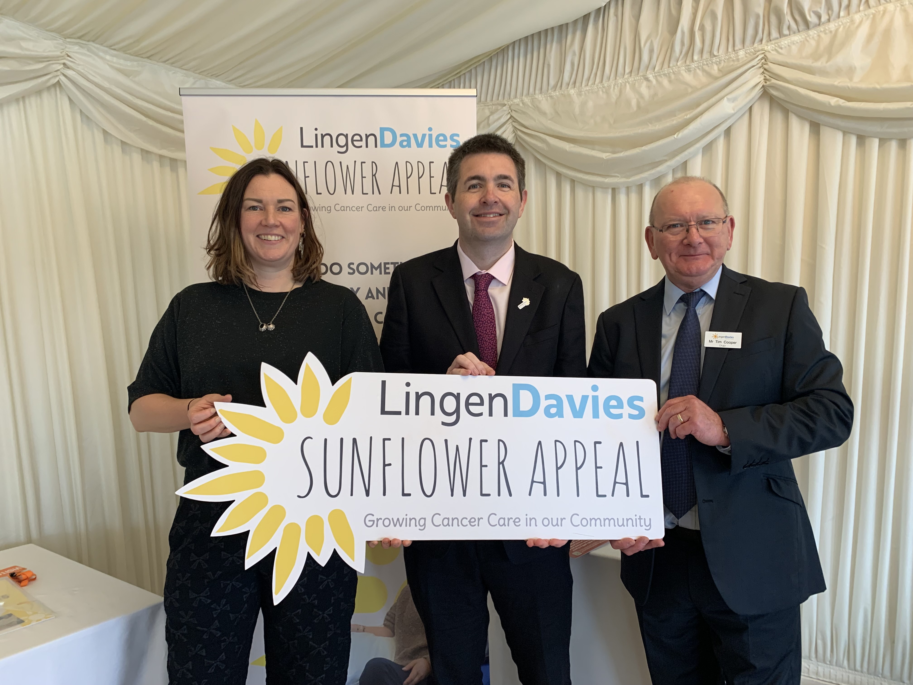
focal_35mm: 26
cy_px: 342
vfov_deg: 53.1
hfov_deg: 67.3
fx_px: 686
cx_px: 456
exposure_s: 1/91
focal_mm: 4.25
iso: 100
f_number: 1.8
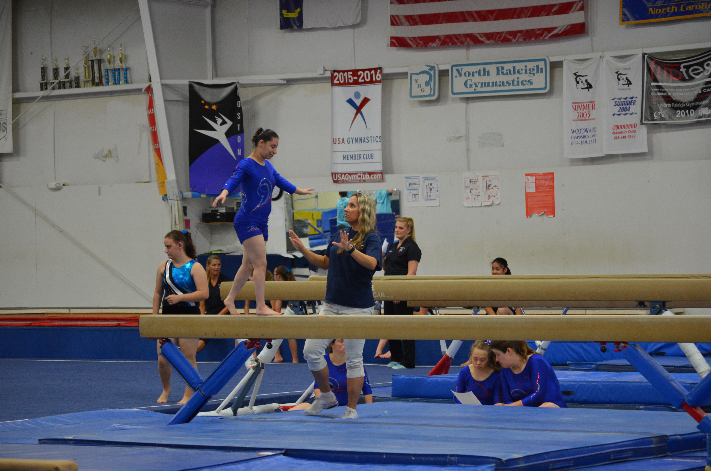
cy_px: 236
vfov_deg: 11.4
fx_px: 2365
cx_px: 356
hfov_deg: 17.1
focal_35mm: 120
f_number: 4.2
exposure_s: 1/125
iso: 1600
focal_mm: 80
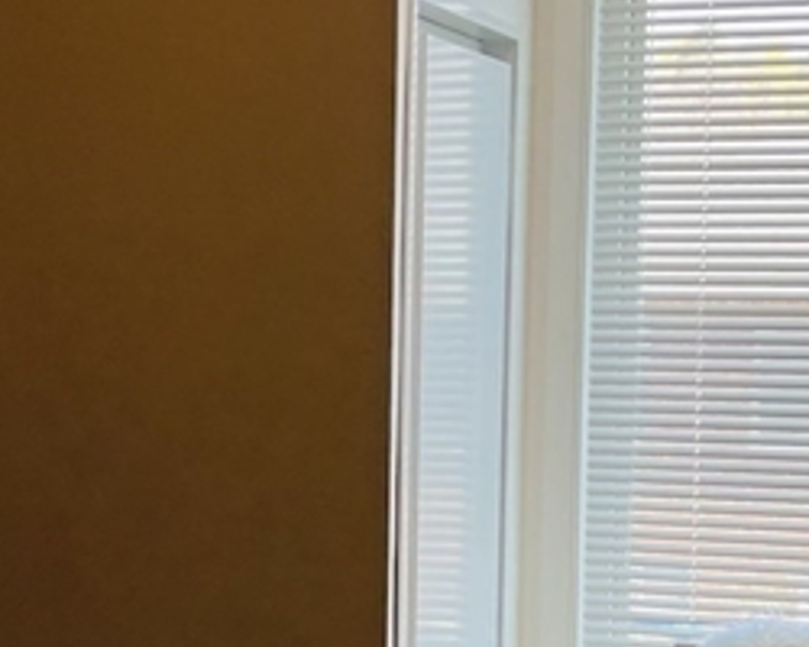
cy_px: 485
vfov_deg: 14.7
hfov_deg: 18.4
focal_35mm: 104
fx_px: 2490
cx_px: 227
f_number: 1.5
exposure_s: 1/120
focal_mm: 5.7
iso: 64
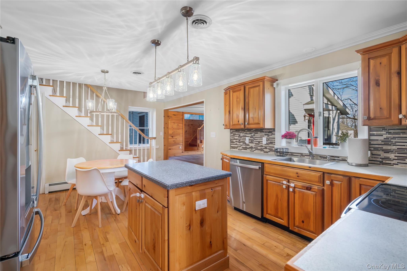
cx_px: 204
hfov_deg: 96.7
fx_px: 181
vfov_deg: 73.7
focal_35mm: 16
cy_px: 136
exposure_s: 1/6
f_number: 6.3
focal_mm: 16
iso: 400
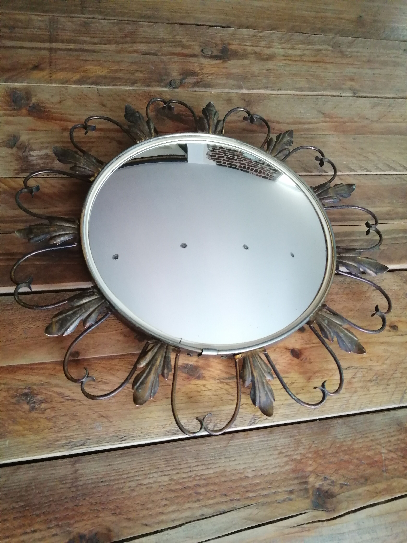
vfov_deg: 67.3
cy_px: 272
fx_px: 408
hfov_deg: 53.1
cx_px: 204
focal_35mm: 26
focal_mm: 3.46
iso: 400
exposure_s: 1/33.3
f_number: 1.8
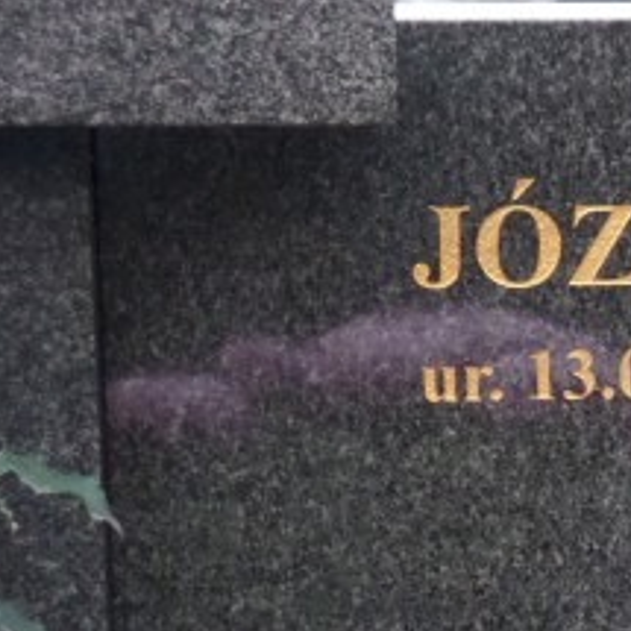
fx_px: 5053
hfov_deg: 7.1
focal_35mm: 245
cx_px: 892
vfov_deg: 7.1
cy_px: 593
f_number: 3.9
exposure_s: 1/20
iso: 800
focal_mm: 16.5
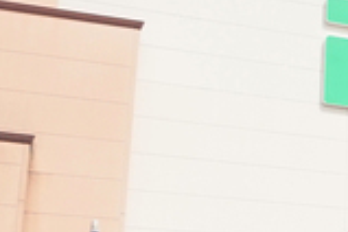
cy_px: 131
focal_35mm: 112
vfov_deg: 12.2
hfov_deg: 15.8
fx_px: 1087
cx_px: 602
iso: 100
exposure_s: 1/800
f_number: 4.5
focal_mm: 11
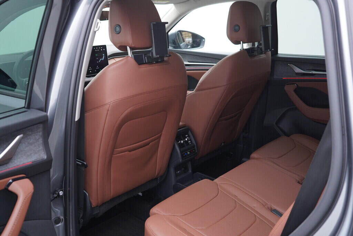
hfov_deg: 53.1
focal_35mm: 36
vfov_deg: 36.9
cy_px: 118
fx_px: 353
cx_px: 176
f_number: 2.8
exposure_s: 1/40
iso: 320
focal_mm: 24
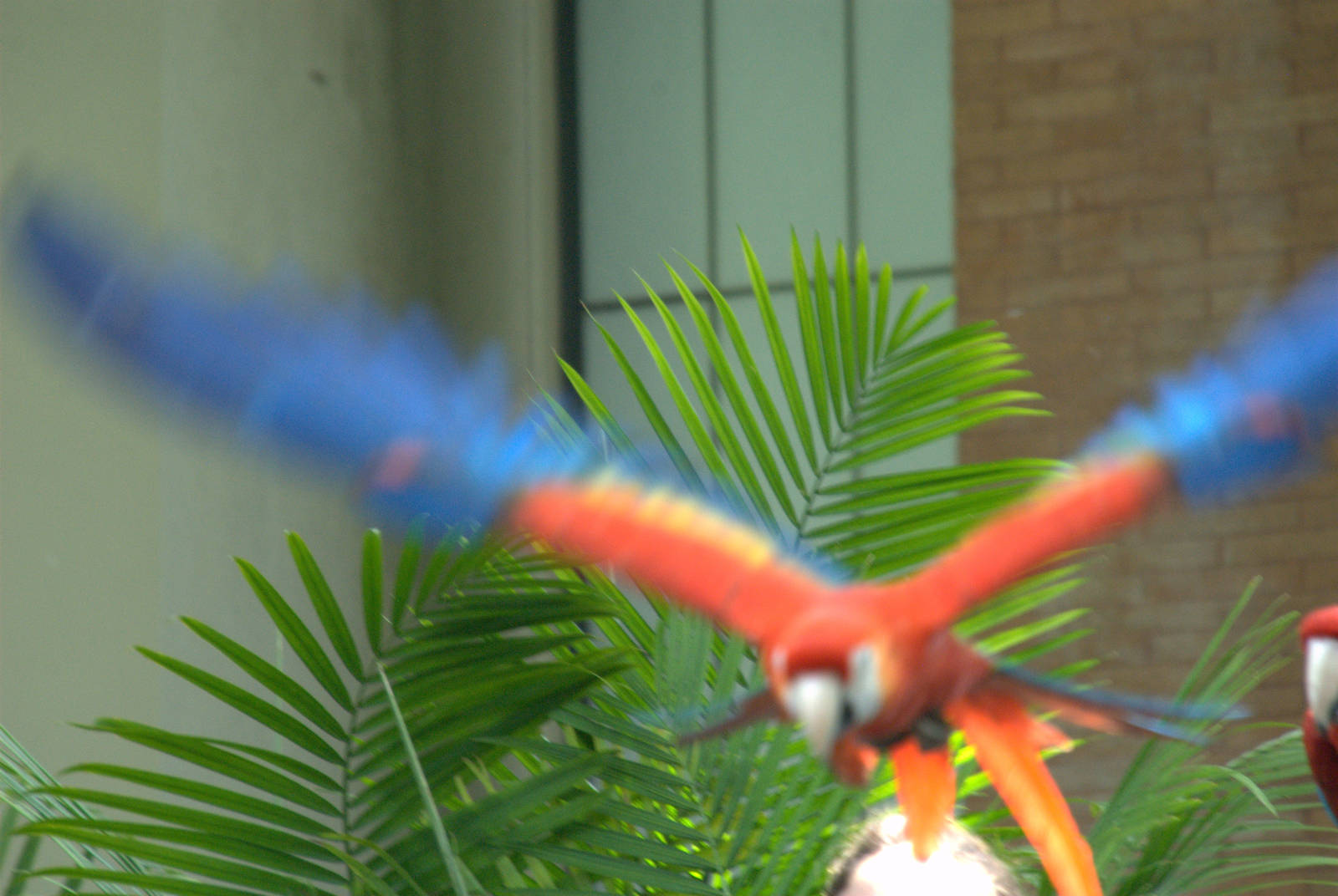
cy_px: 448
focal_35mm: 420
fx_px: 15633
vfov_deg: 3.3
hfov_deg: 4.9
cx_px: 669
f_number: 9
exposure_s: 1/200
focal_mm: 280
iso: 1600
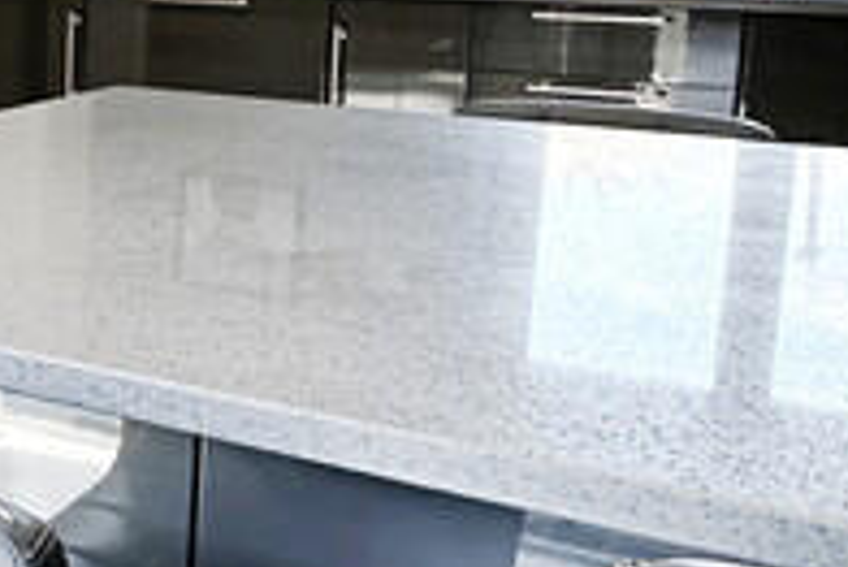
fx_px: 1791
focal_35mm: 76
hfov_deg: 21.0
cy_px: 143
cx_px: -541
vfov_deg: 17.9
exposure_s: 1/100
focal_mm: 2.22
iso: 160
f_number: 2.2
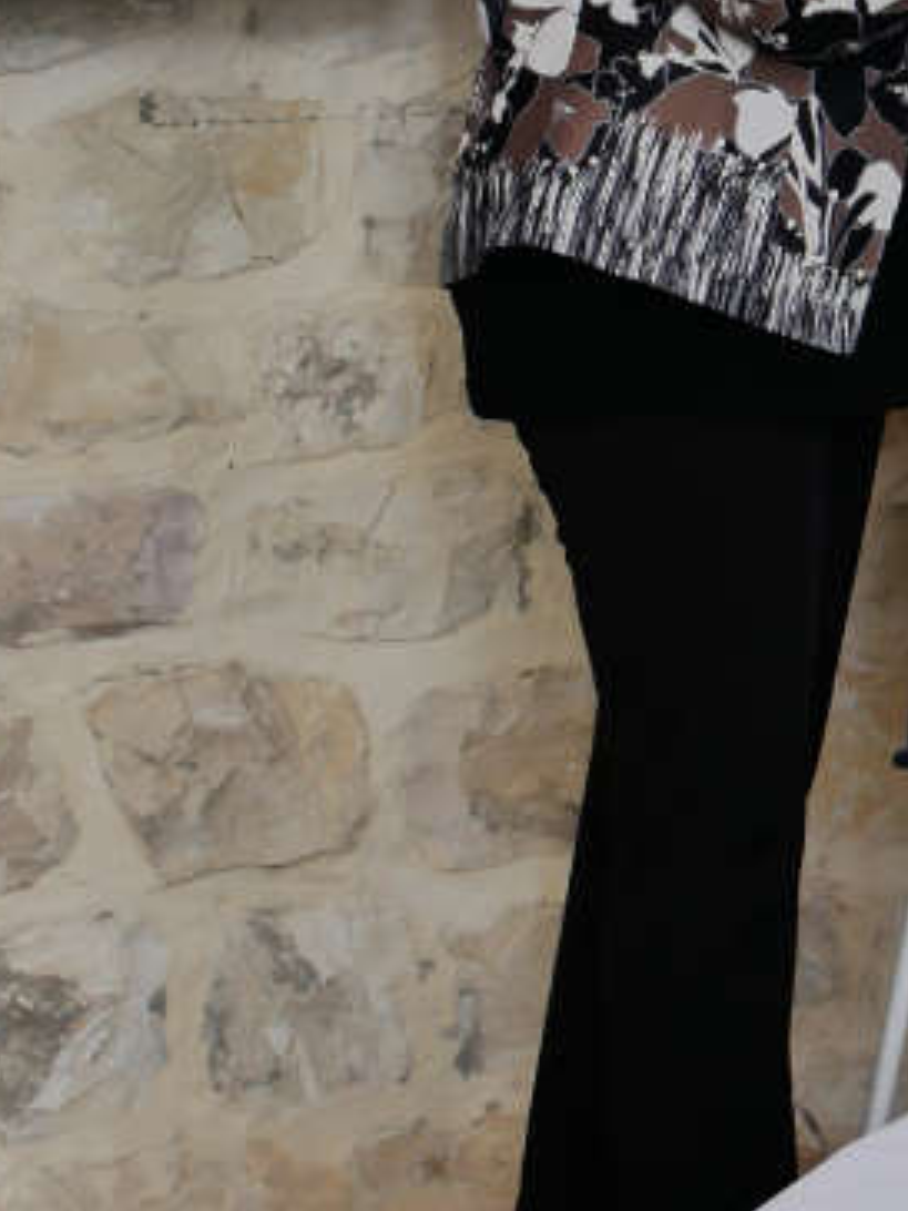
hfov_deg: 8.9
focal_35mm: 165
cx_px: 1053
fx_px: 5771
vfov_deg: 11.8
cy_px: -143
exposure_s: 1/40
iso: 800
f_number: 5.2
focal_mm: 25
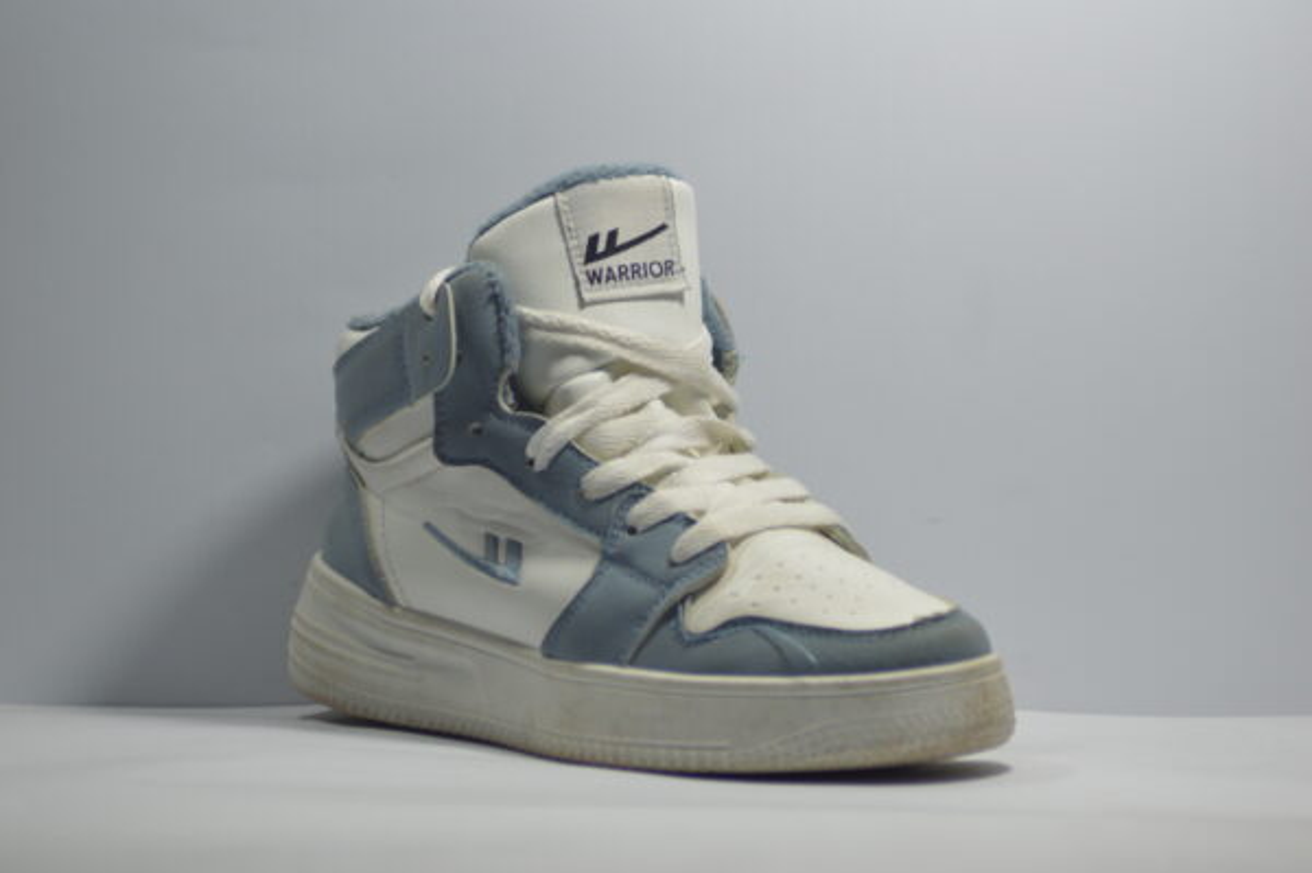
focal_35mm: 202
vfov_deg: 6.8
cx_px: 656
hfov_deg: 10.2
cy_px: 436
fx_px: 7374
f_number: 4.2
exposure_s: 1/125
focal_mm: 135
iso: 400
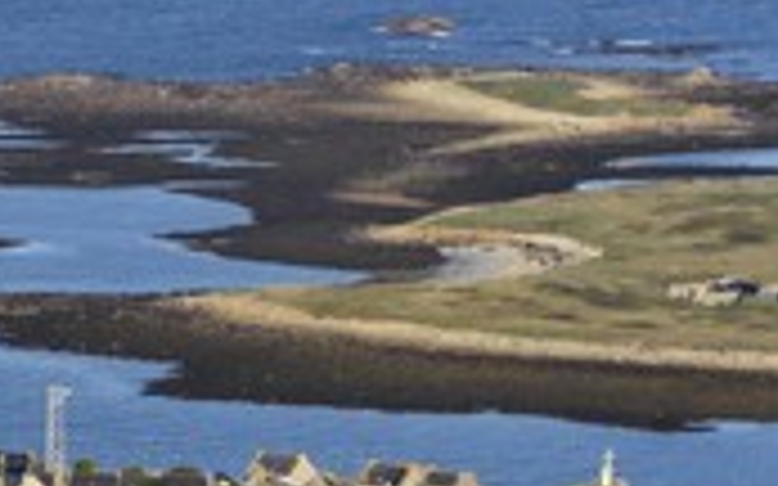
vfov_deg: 3.8
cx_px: -162
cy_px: 540
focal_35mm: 347
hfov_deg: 6.0
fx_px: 7355
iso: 800
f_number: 13
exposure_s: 1/1250
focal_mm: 140
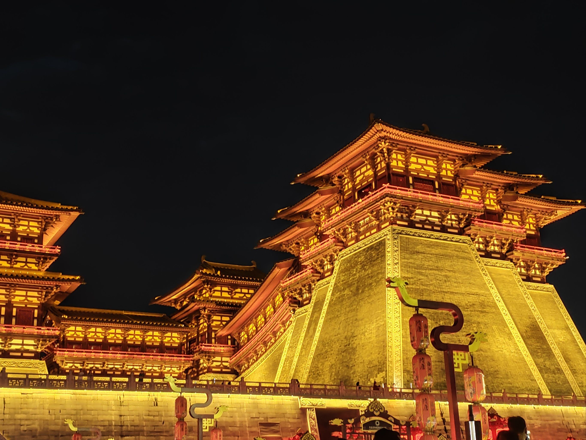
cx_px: 293
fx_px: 796
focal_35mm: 47
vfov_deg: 30.9
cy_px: 220
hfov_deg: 40.4
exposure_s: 1/33.3
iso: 1250
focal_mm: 5.84
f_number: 1.6
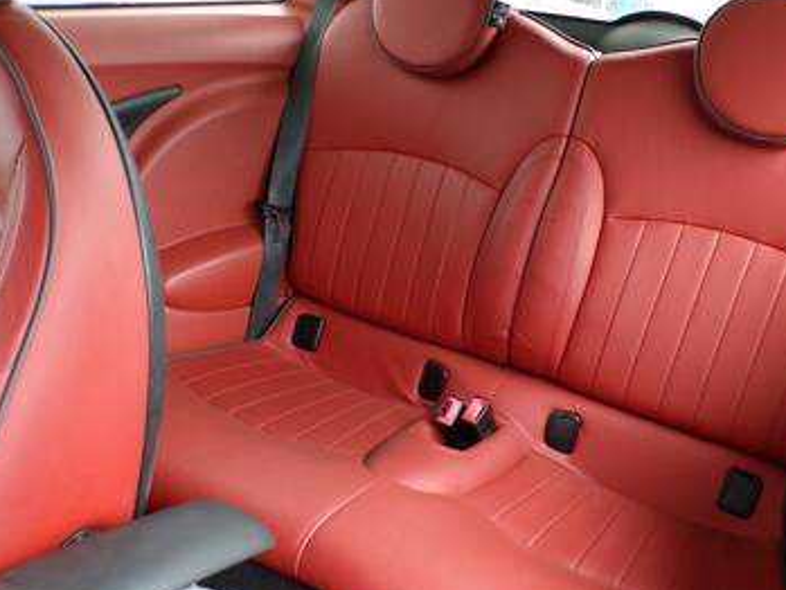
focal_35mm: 33
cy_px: 342
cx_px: 495
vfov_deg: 42.8
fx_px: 750
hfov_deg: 54.7
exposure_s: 1/34
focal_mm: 4.3
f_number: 3
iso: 131
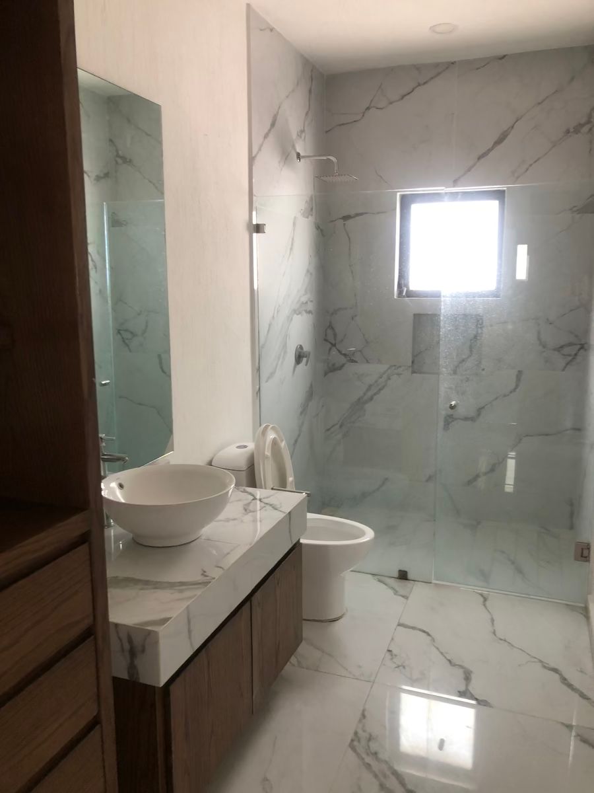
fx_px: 641
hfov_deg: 49.7
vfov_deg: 63.4
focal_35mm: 28
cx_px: 297
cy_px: 396
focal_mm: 3.99
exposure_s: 1/15
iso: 50
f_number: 1.8
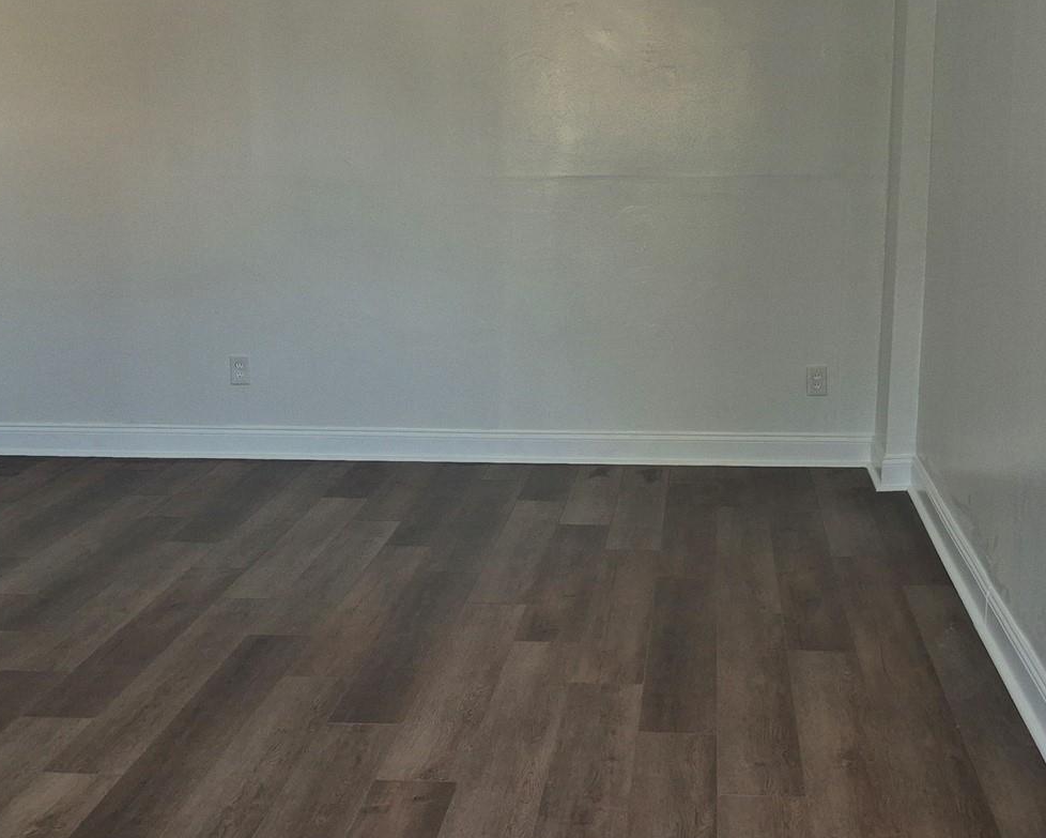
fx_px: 1455
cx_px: 567
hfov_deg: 39.5
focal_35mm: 47
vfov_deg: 32.1
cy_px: 367
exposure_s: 1/180
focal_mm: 5.4
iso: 64
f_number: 1.8
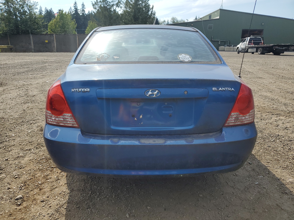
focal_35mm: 26
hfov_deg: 67.3
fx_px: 221
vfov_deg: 53.1
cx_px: 147
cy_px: 110
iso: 50
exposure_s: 1/3333
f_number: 1.5
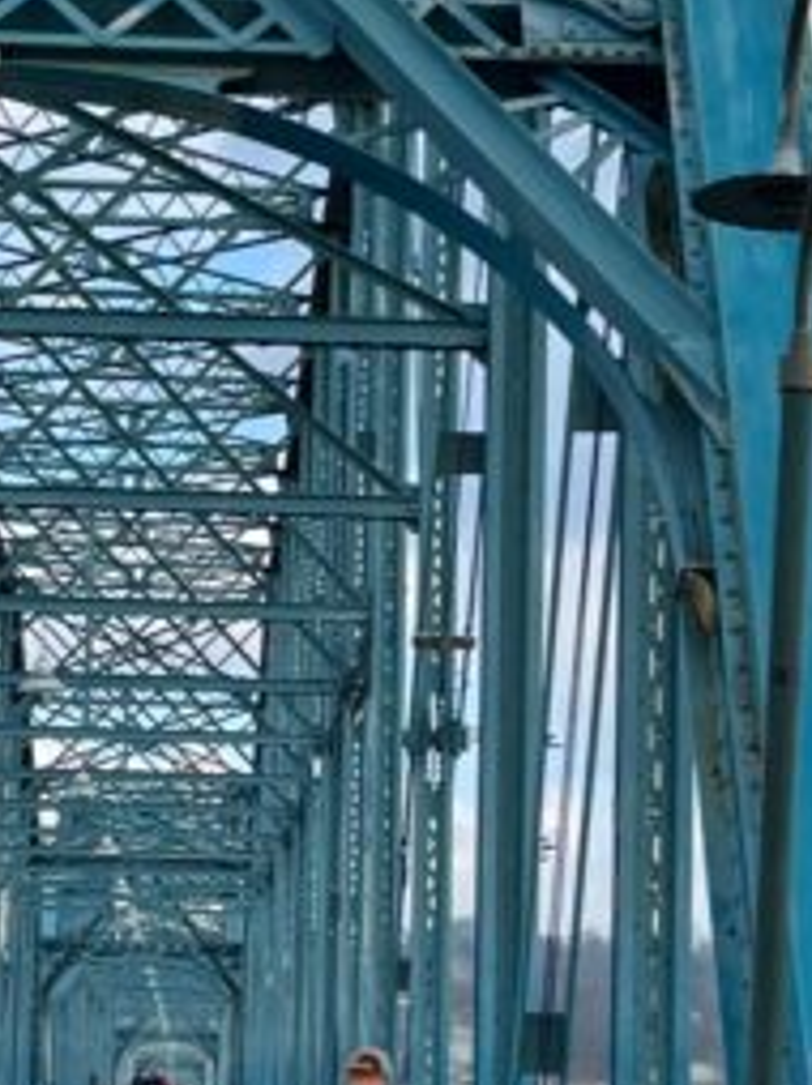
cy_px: 705
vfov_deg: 18.7
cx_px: 227
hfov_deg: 14.0
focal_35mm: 105
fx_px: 3290
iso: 50
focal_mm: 5.7
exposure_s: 1/2457
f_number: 1.5
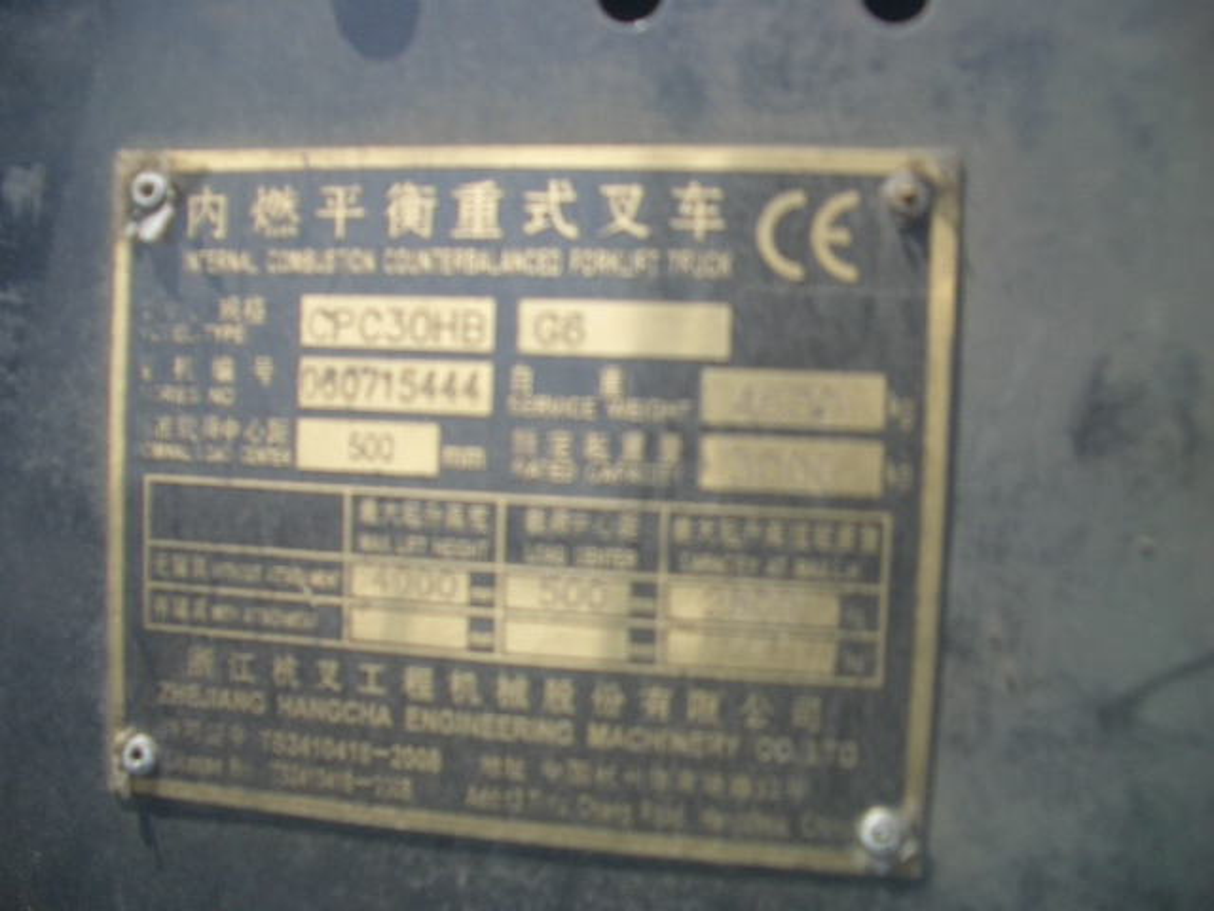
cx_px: 607
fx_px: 1227
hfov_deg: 52.6
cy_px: 456
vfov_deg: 40.7
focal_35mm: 35
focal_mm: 5.8
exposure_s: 1/500
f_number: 2.6
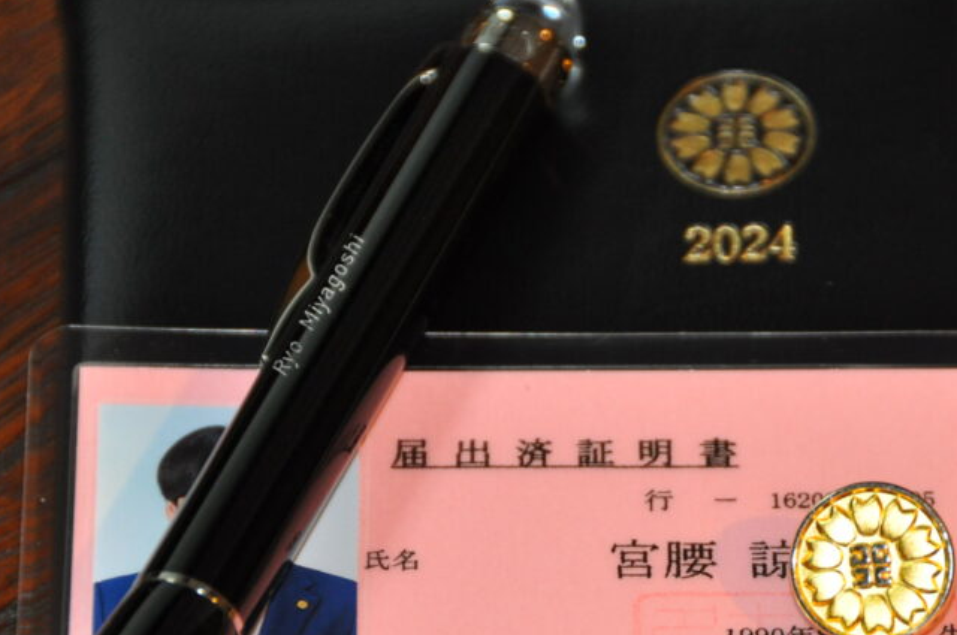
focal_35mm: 480
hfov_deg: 4.3
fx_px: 12744
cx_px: 628
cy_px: 489
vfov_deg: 2.9
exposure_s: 1/60
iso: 800
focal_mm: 200
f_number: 5.6
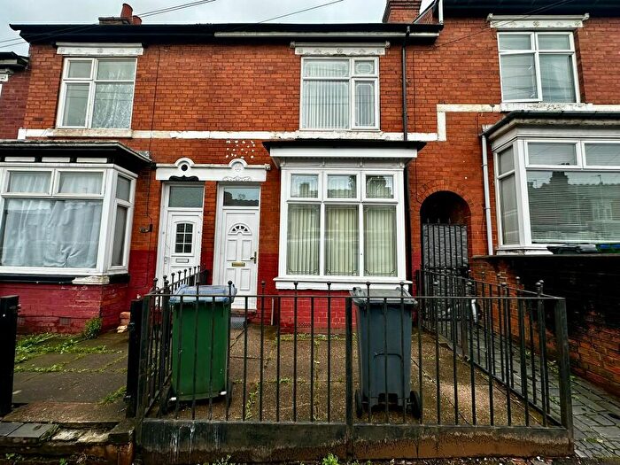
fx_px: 251
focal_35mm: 14
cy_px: 232
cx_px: 310
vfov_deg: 85.7
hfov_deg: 102.1
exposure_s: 1/518
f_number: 2.2
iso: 40
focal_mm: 2.22
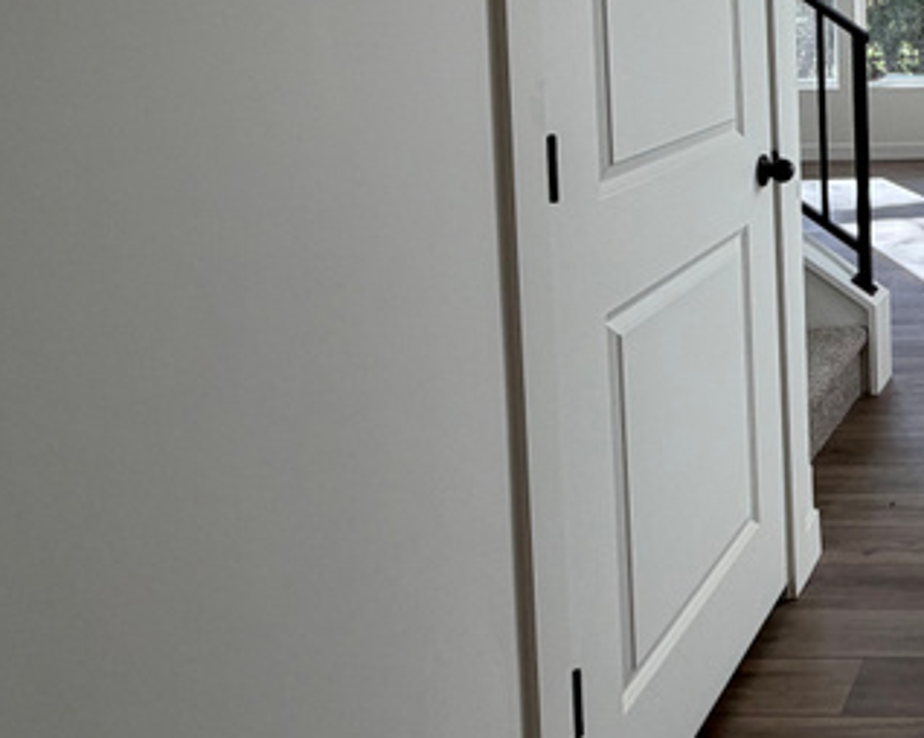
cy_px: 6
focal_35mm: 44
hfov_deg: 33.1
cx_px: 1151
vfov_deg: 31.6
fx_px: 1203
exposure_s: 1/143
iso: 50
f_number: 2.2
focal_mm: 2.22
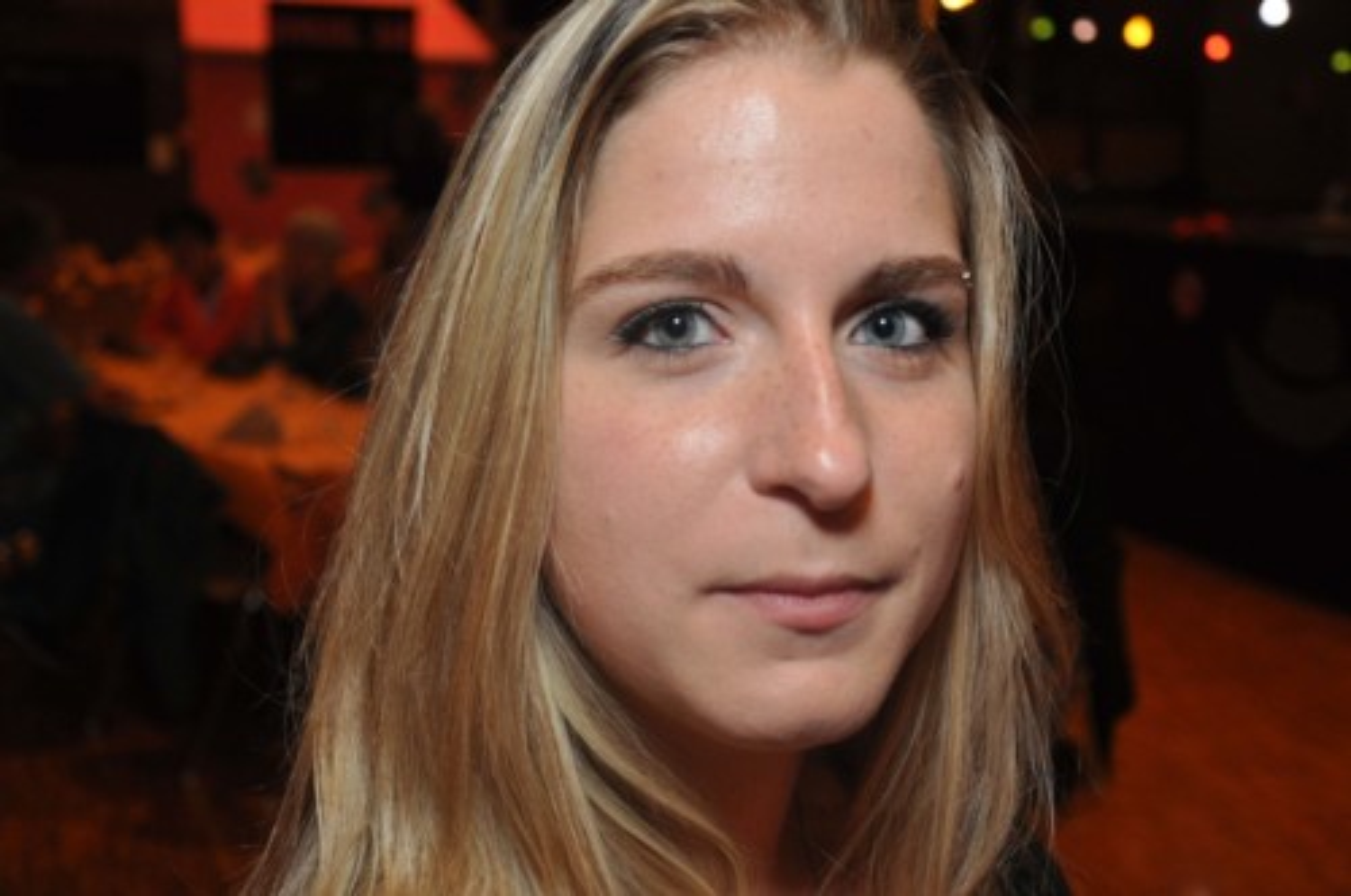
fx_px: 1799
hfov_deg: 41.2
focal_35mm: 48
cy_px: 448
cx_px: 676
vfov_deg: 28.0
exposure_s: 1/60
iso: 800
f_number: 4.2
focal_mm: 32
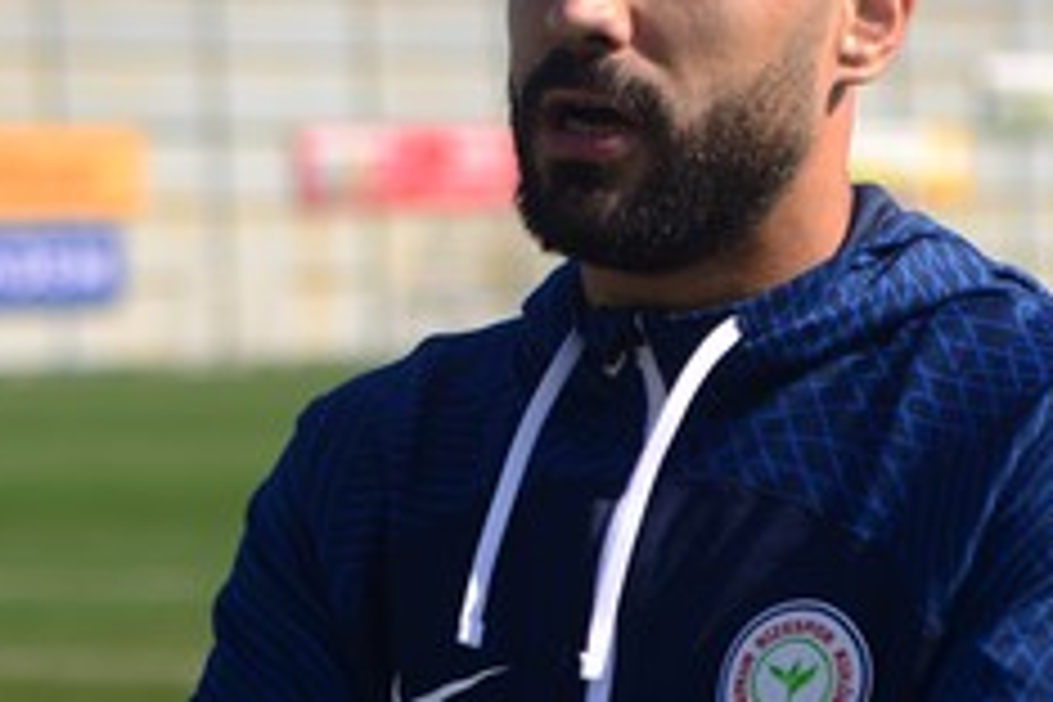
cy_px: 376
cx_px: 626
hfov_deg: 9.3
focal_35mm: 221
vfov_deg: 6.2
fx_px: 6464
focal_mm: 70
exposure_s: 1/640
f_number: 3.5
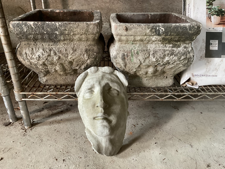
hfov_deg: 61.7
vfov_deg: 48.2
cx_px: 112
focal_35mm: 29
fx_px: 189
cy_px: 84
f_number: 1.8
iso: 200
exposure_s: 1/33
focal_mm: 3
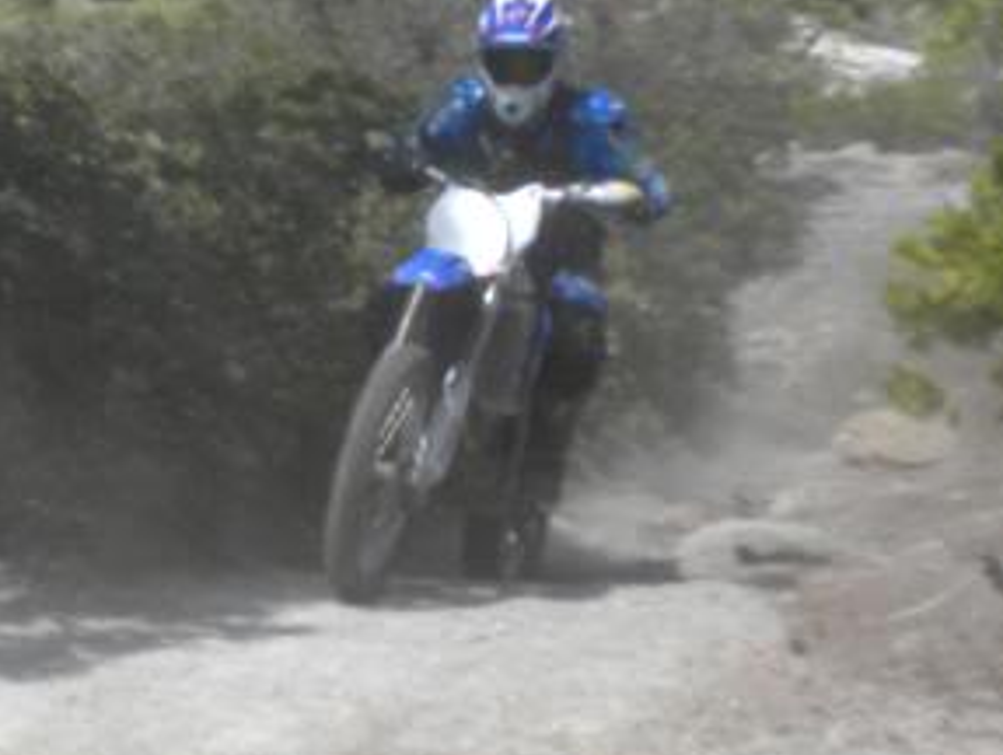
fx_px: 2988
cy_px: 458
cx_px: 105
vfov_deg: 14.4
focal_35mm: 103
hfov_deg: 18.7
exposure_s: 1/73
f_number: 10
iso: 64
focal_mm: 6.6
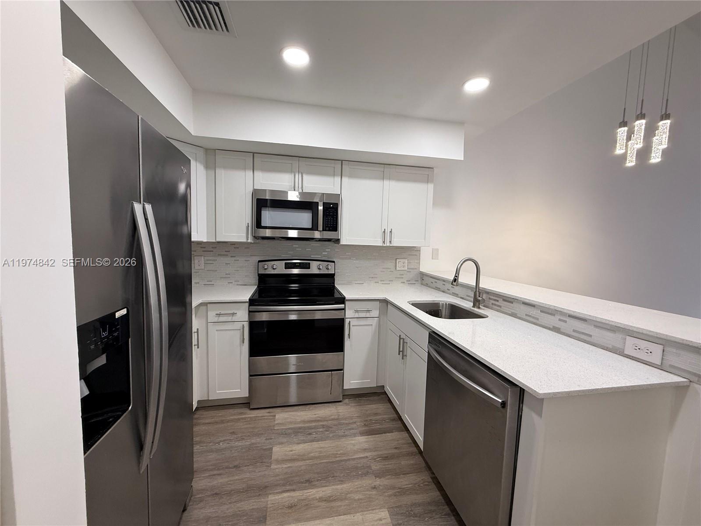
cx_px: 350
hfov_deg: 102.1
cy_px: 263
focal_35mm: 14
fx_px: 284
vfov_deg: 85.7
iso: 200
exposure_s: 1/120
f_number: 2.2
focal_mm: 2.22
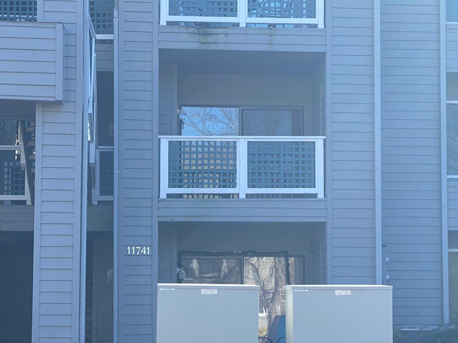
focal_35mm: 81
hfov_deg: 24.1
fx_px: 1072
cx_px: 246
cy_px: 250
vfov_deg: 18.1
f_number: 2
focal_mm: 6
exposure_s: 1/347
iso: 20
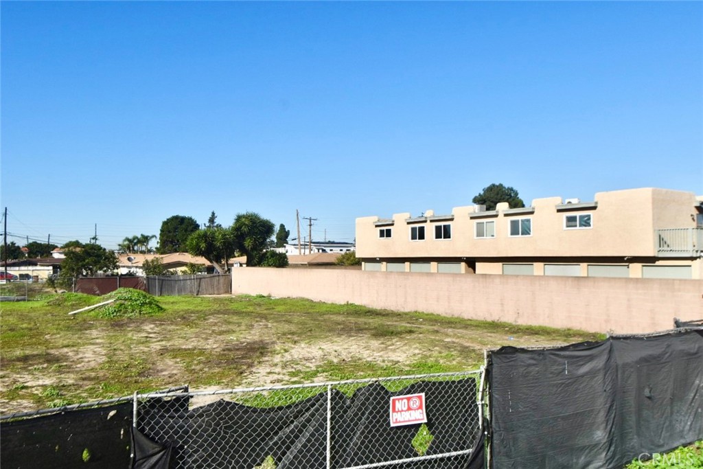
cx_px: 352
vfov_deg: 43.6
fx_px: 586
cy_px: 234
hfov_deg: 61.9
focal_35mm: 30
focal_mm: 20
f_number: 11
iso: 200
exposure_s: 1/500
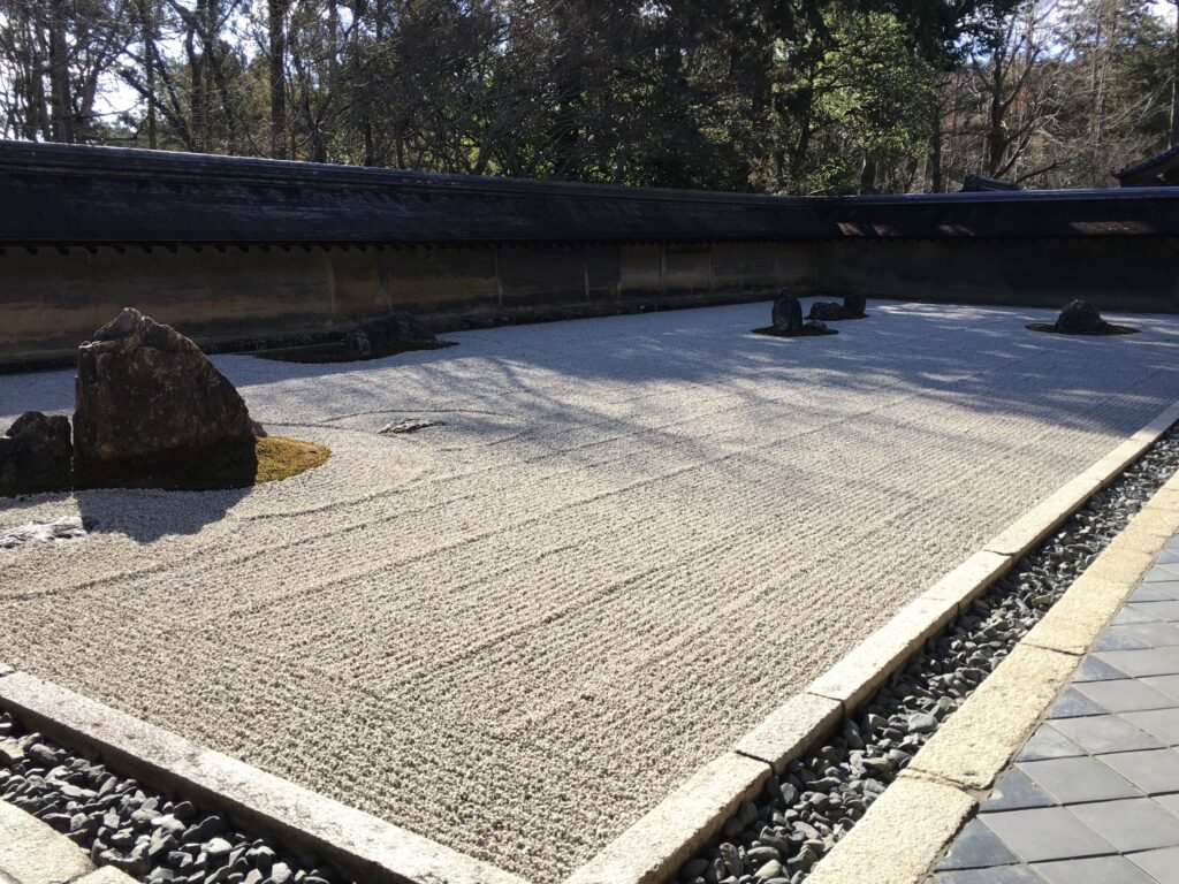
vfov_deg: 48.2
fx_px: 988
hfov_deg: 61.7
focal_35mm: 29
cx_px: 590
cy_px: 442
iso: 25
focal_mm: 4.15
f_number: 2.2
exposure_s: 1/591
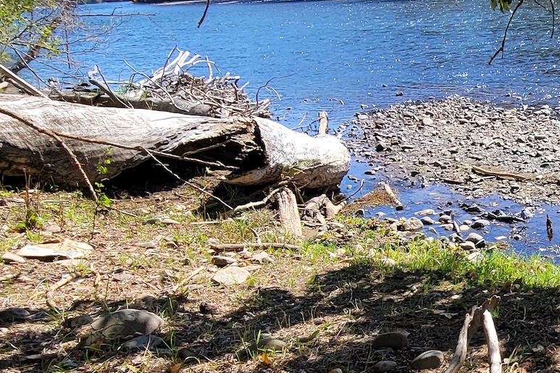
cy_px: 274
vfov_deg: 31.4
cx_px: 609
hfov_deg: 38.7
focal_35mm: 42
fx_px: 653
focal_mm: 2.2
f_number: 2.2
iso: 50
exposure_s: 1/715
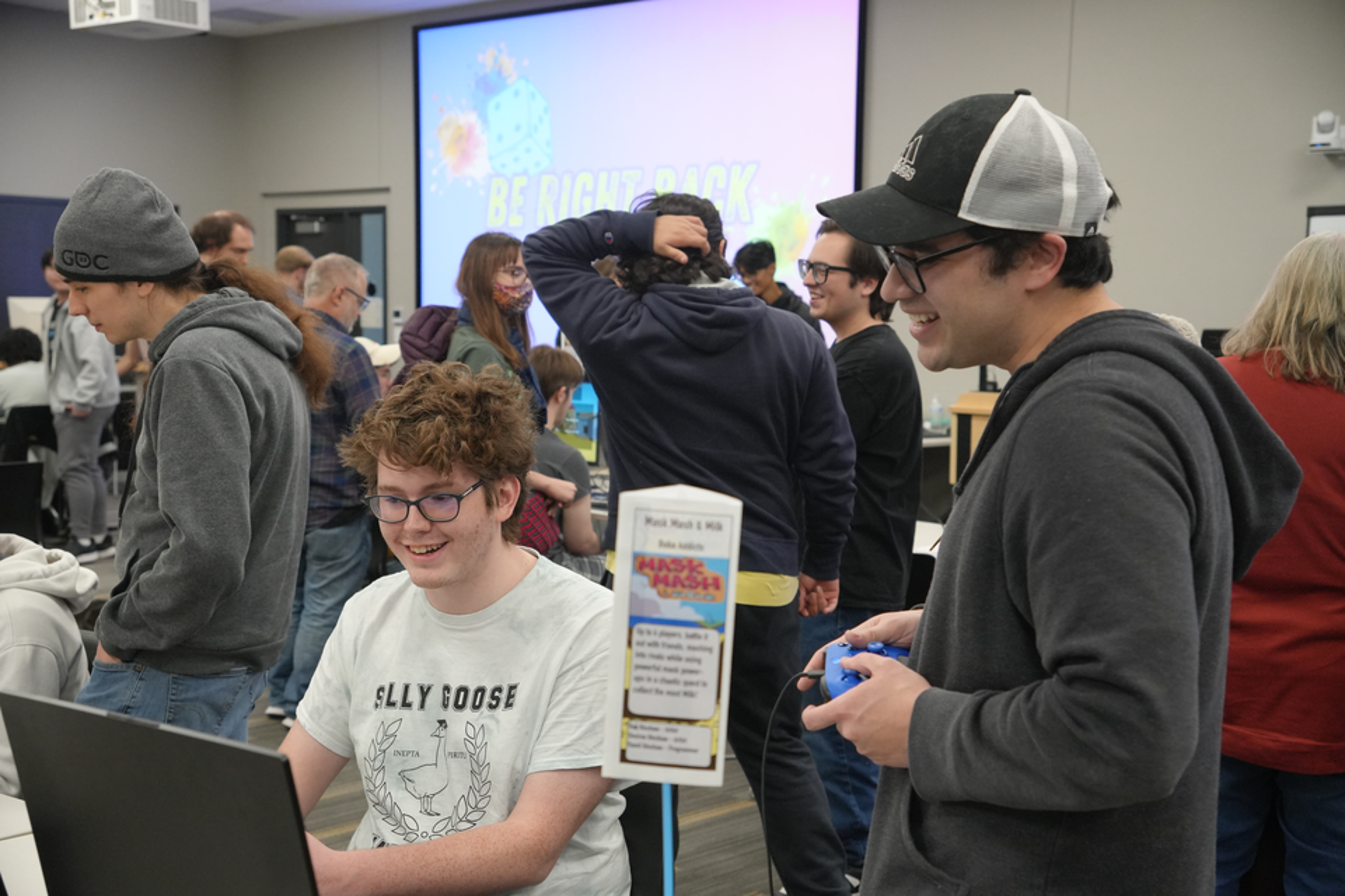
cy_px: 448
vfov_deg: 28.2
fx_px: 1782
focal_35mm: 48
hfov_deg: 41.4
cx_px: 672
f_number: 4
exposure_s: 1/160
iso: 1600
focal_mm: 31.8
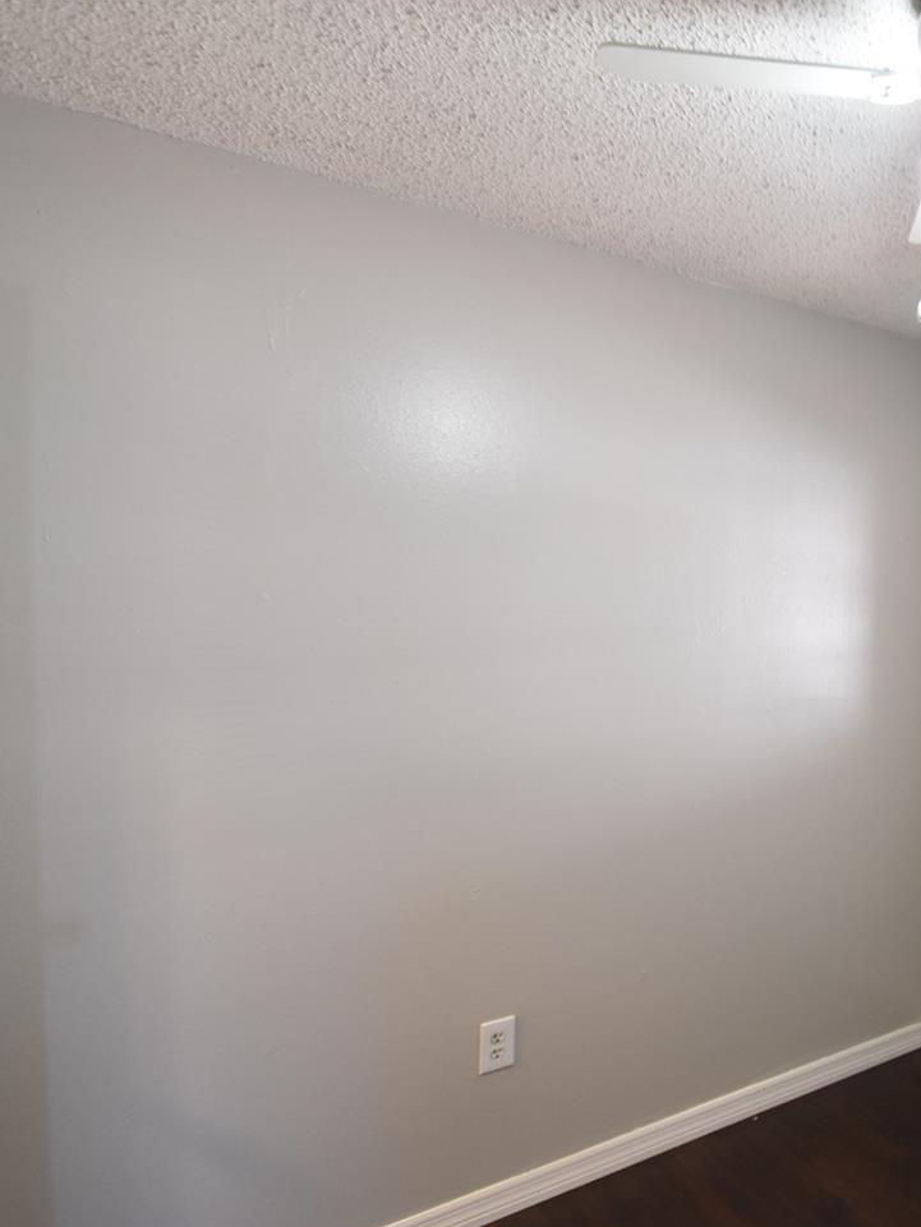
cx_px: 889
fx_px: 851
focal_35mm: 24
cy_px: 632
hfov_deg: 48.4
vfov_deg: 71.6
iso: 800
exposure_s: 1/20
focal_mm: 10
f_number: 3.5
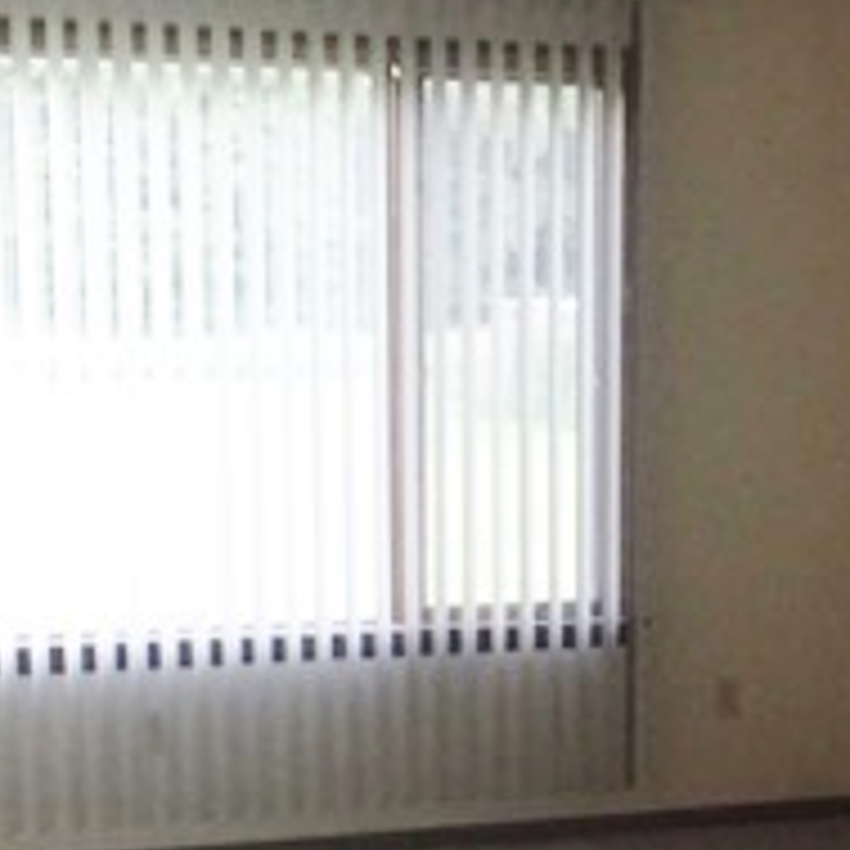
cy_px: 684
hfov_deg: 19.8
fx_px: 2417
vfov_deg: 19.7
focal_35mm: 87
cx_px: 621
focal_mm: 4.15
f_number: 2.2
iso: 160
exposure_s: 1/30
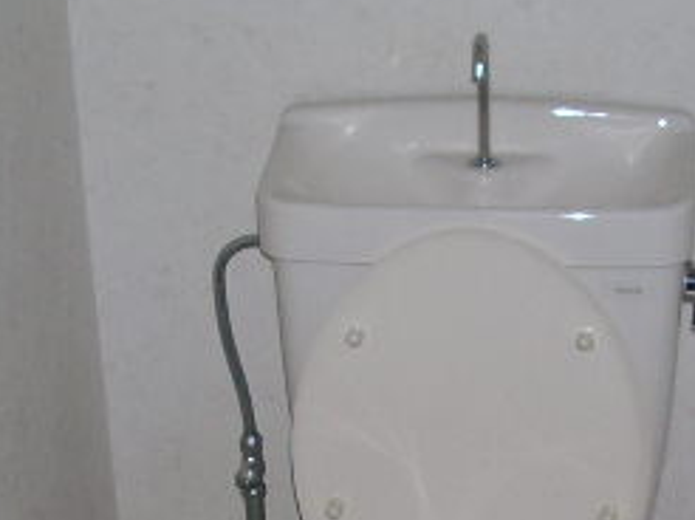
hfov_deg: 19.7
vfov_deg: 14.6
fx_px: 1986
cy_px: 543
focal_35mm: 99
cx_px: 520
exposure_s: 1/60.1
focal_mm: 5.8
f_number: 2.8
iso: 50
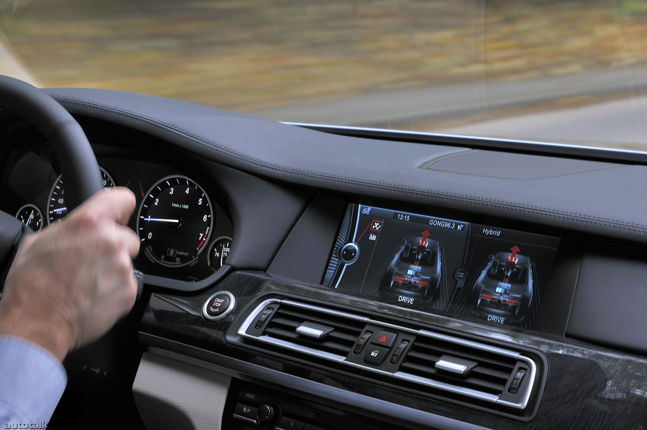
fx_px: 1400
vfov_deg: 17.5
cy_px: 215
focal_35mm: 78
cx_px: 324
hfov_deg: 26.0
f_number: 8
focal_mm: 52
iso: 200
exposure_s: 1/6
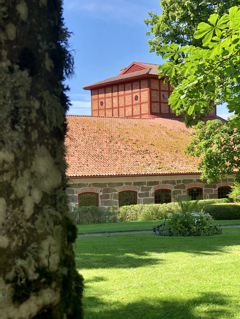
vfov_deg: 33.8
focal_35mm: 57
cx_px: 120
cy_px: 160
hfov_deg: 25.7
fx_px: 527
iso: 20
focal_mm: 6.6
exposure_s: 1/281
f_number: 2.8
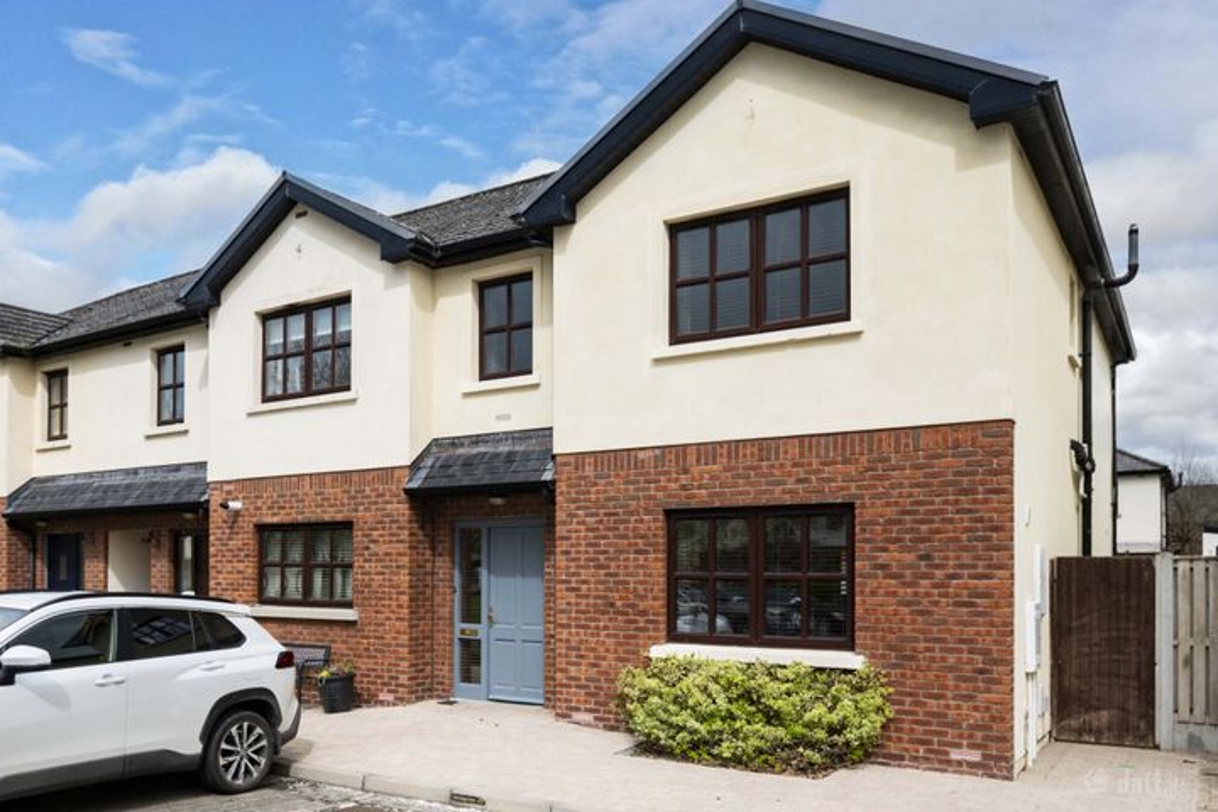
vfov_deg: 70.4
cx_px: 609
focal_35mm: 17
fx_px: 575
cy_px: 406
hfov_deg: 93.3
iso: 500
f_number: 6.3
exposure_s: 1/1250
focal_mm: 17
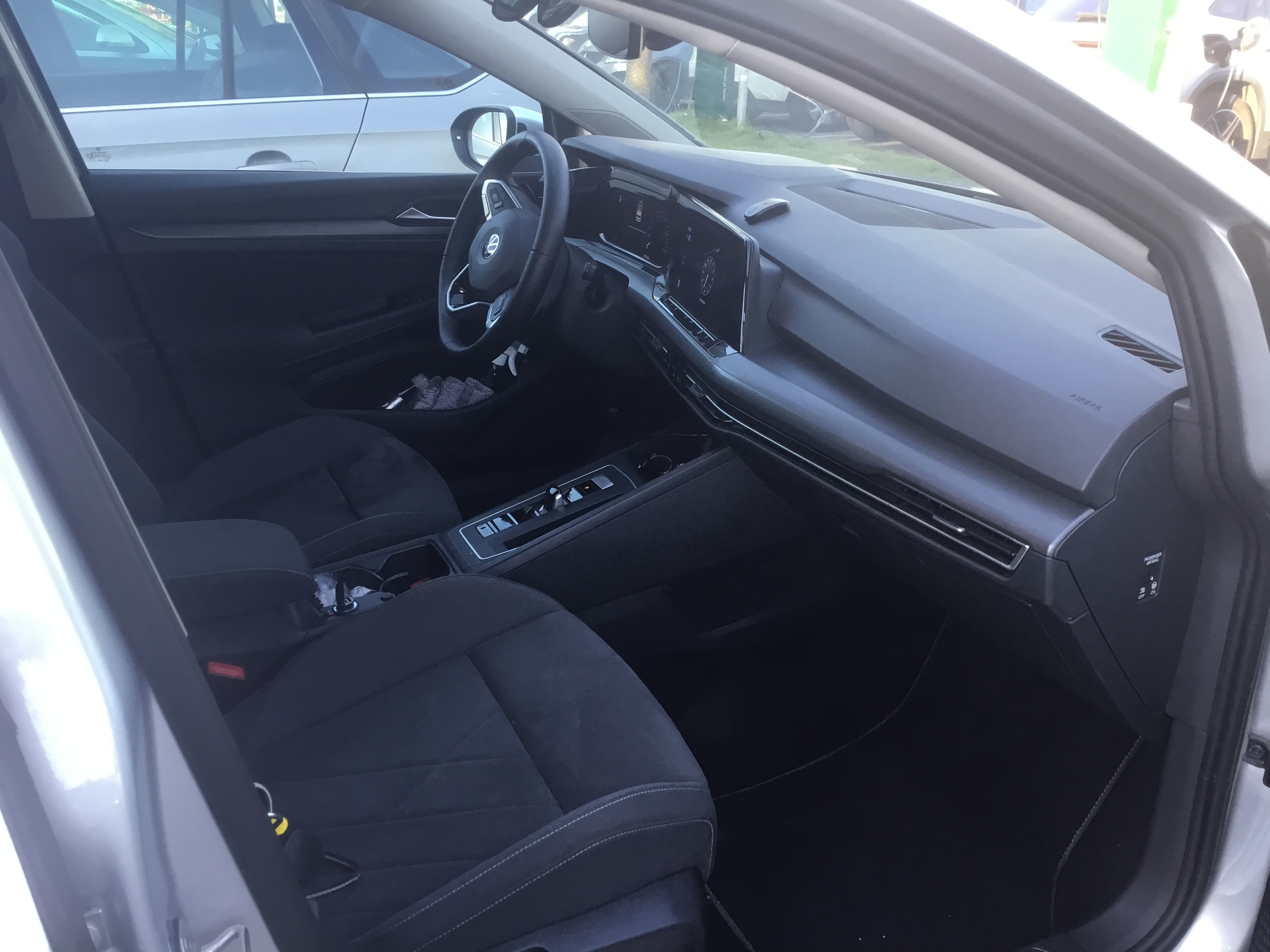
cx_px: 635
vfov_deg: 45.4
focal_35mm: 31
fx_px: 1137
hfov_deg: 58.4
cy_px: 476
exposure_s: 1/33
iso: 25
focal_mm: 3.3
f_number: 2.4
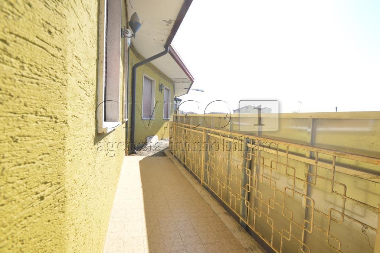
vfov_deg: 77.2
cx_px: 190
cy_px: 126
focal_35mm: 15
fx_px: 158
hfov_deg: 100.4
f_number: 7.1
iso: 100
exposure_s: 1/200
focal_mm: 10
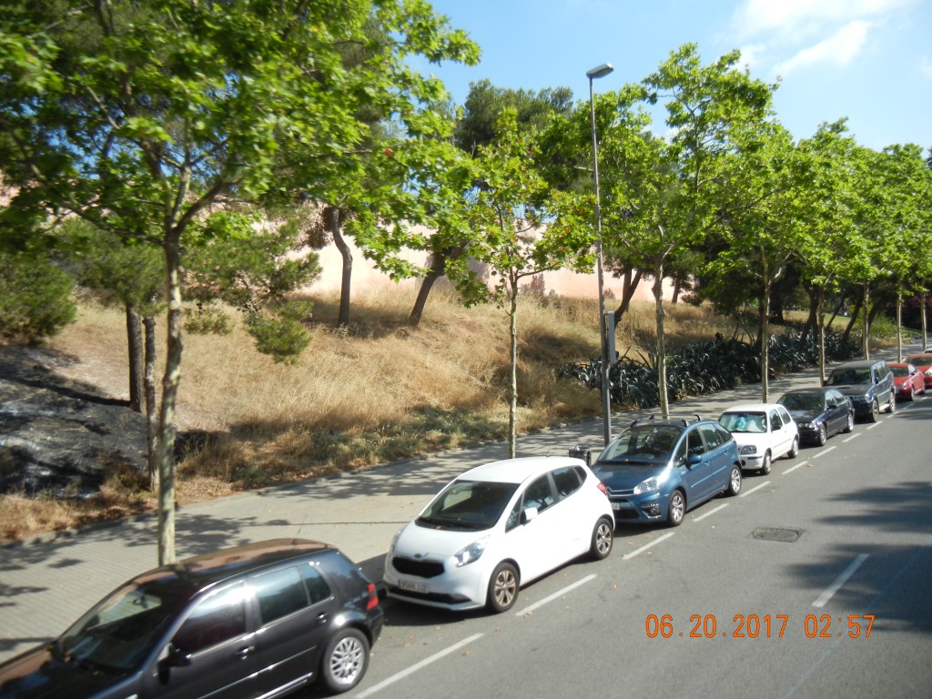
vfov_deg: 46.8
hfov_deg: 60.0
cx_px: 466
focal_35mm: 30
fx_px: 808
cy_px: 350
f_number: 7
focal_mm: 5.4
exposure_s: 1/240
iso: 160
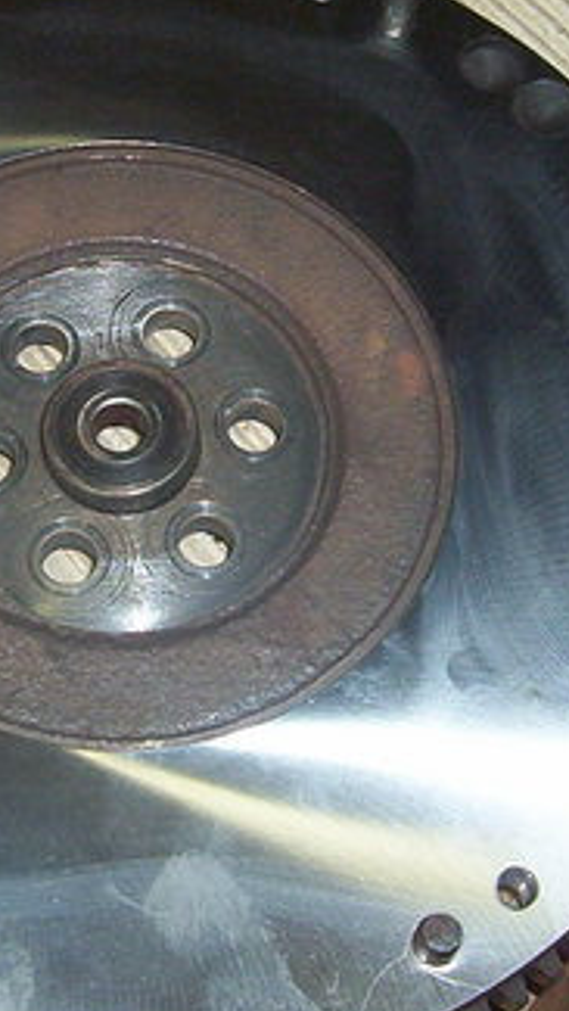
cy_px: 404
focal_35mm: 92
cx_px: 84
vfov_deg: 23.1
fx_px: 2466
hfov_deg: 13.1
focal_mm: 5.77
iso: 140
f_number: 2.73
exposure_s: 1/60
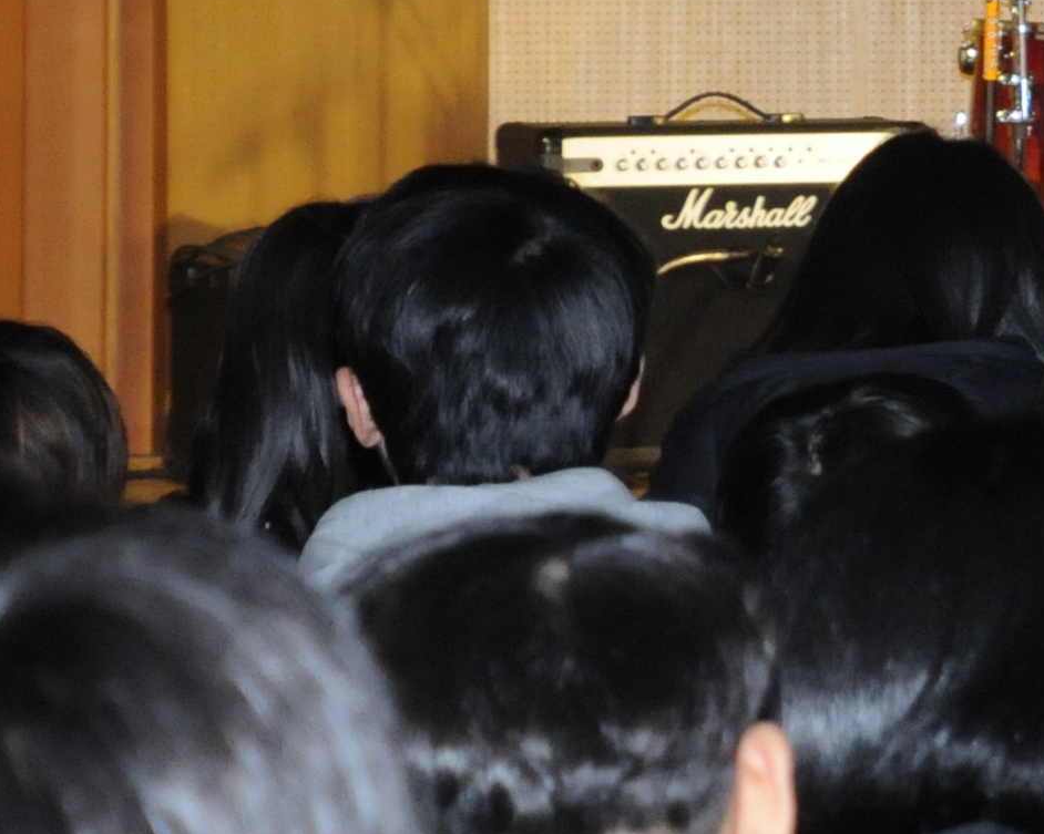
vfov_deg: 3.9
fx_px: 12263
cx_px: 2087
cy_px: -172
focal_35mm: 397
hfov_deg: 4.8
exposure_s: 1/60
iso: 1250
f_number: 8
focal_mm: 62
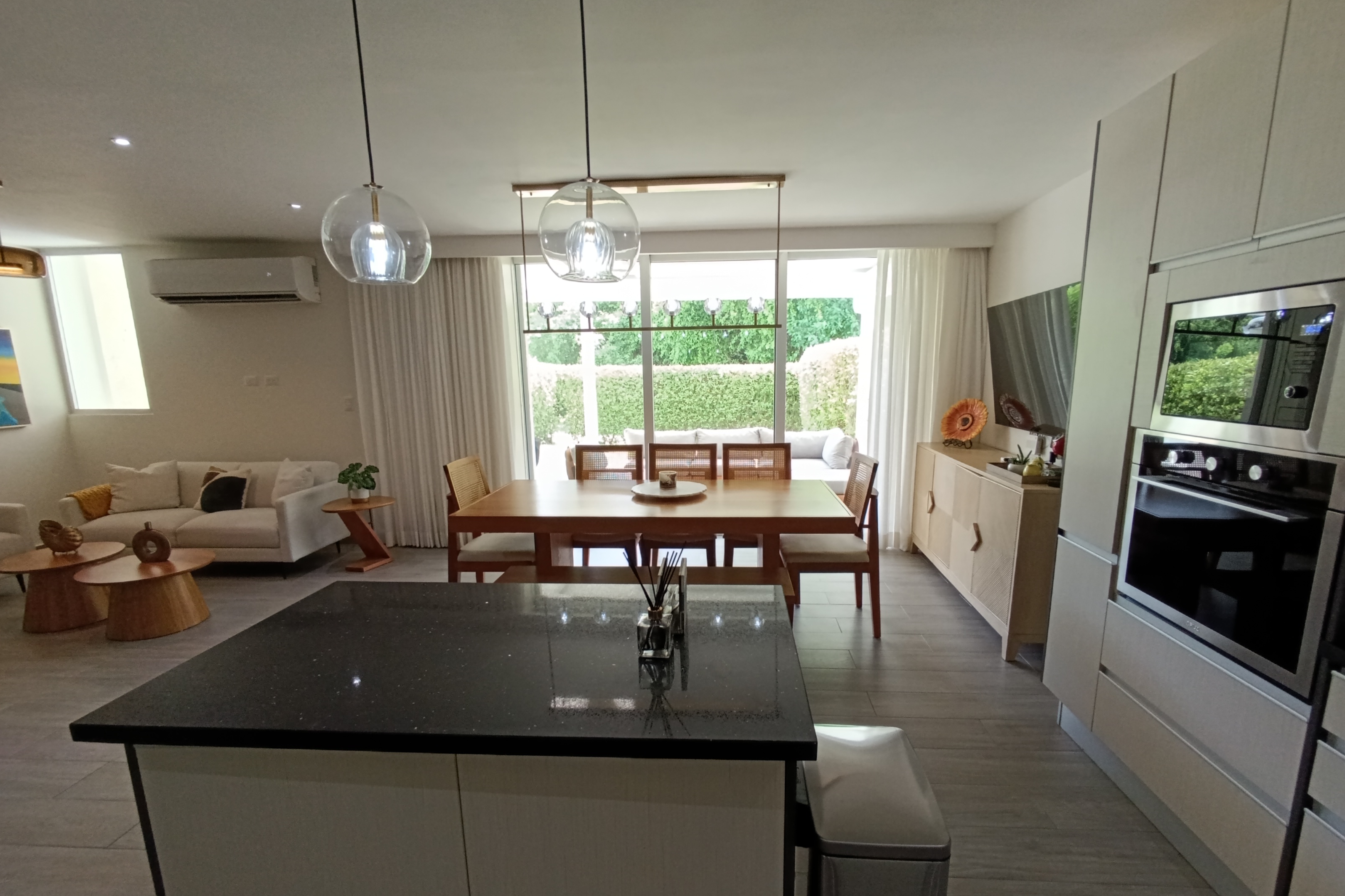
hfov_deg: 93.3
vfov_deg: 70.3
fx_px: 635
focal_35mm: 17
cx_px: 685
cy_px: 492
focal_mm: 1.65
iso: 200
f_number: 2.2
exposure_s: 1/100
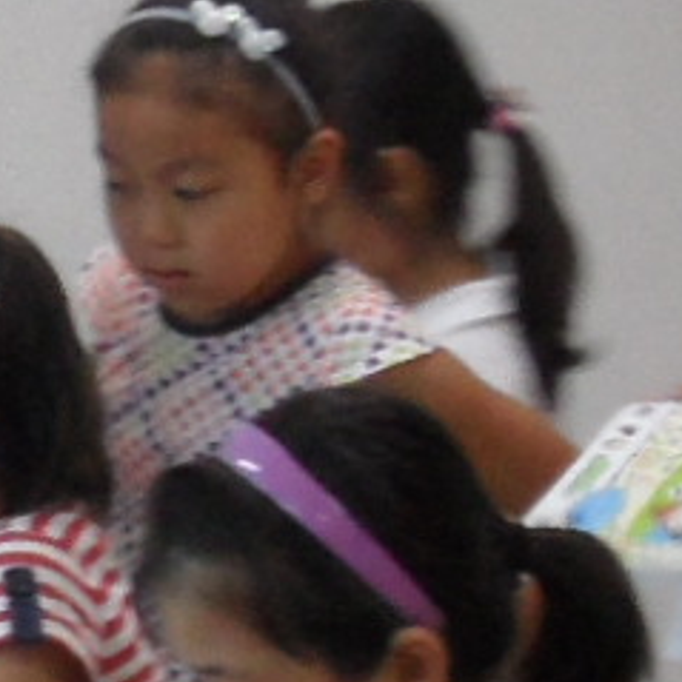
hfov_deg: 4.4
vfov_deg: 4.6
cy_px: 696
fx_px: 8426
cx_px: -1501
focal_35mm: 378
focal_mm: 8.2
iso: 200
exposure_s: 1/45
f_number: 3.8
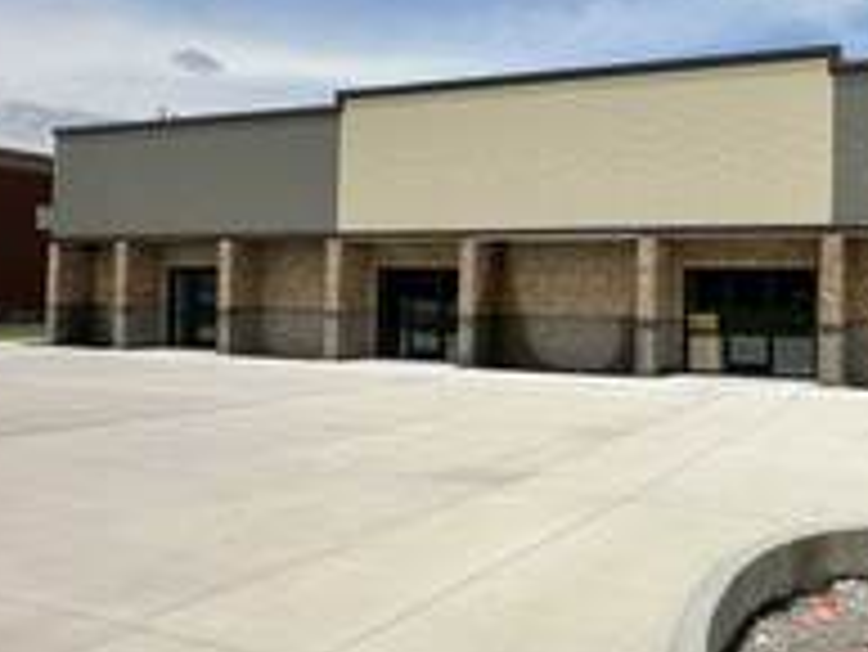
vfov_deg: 48.2
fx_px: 728
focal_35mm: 29
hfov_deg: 54.9
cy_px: 283
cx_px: 756
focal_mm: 2.22
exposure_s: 1/4464
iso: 50
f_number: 2.2
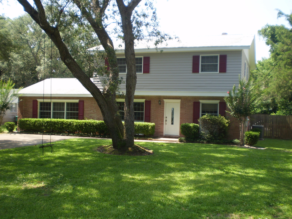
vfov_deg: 34.3
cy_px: 110
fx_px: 354
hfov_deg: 44.8
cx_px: 146
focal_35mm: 42
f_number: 3.5
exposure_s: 1/200
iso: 64
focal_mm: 7.4
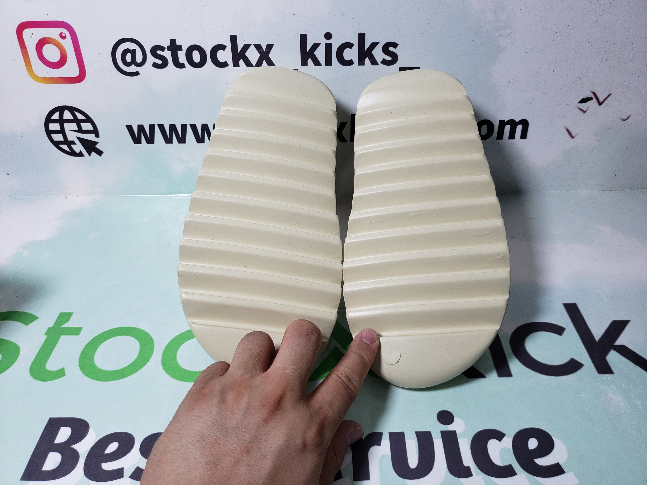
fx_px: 486
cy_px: 242
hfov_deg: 67.3
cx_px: 324
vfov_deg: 53.1
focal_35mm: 26
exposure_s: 1/475
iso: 50
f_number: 1.5
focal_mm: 4.3
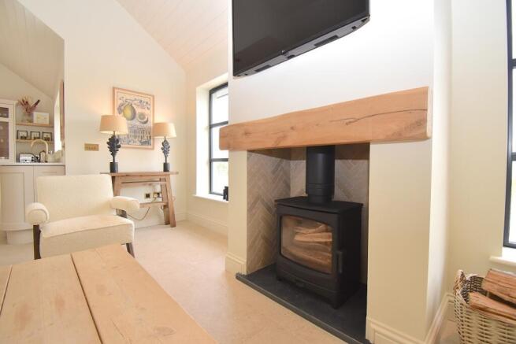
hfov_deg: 100.4
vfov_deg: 77.4
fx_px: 215
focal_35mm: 15
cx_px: 258
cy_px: 172
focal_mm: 10
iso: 360
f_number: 5
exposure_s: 1/200
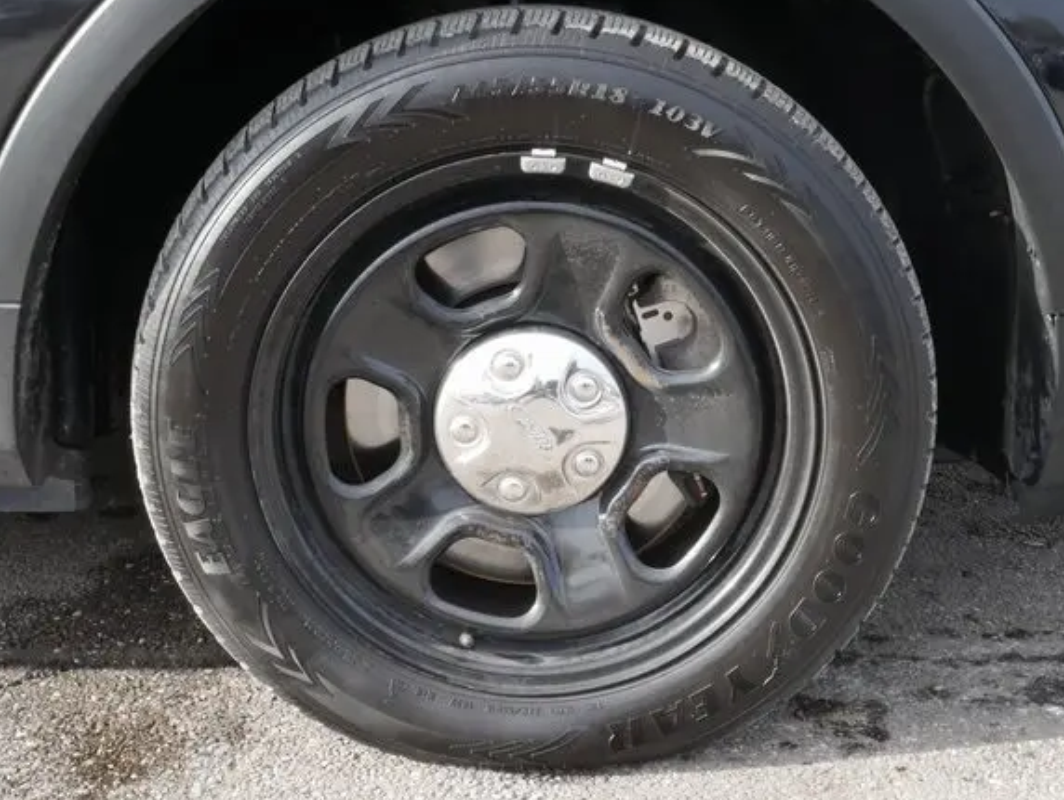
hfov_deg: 40.4
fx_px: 1446
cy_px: 367
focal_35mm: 47
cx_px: 506
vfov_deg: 30.9
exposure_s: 1/60
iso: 1000
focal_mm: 21
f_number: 20
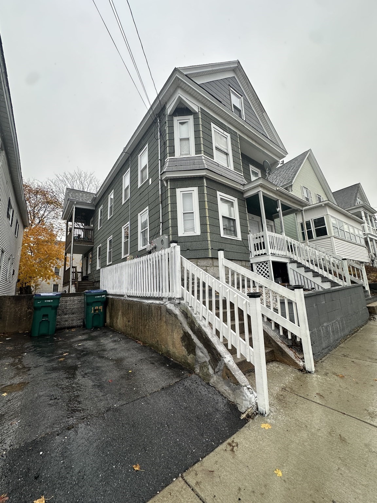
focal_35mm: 14
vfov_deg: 102.1
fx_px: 203
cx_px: 188
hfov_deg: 85.7
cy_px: 252
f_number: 2.2
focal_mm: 2.22
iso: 40
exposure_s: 1/166
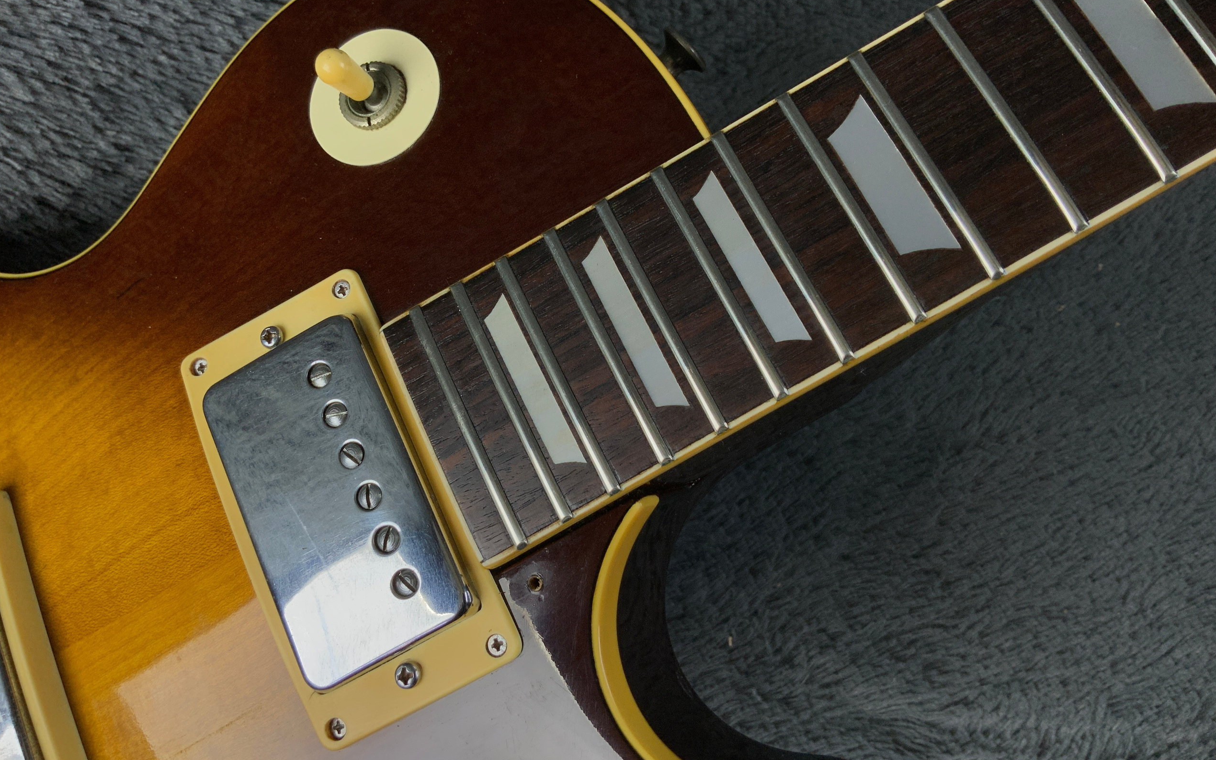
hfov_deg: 61.2
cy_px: 338
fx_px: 1027
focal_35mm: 31
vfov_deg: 40.5
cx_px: 609
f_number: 1.8
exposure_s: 1/120
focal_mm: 3
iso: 32
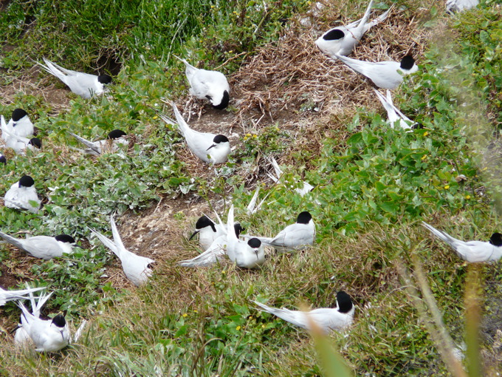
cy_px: 188
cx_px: 251
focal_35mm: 504
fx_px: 7309
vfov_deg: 3.0
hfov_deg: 3.9
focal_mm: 82.8
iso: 100
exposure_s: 1/320
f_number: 5.6
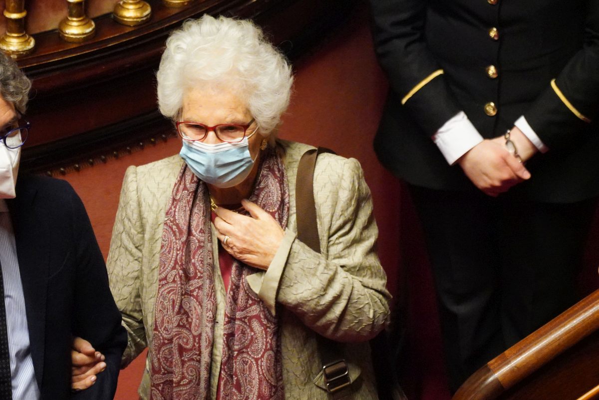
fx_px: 9986
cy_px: 200
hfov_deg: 3.4
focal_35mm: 600
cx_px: 300
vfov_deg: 2.3
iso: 12800
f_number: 5.6
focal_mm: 400
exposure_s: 1/160
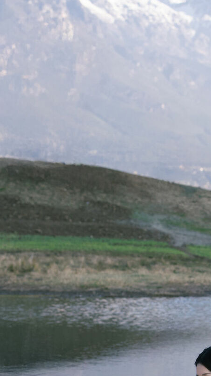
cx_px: 144
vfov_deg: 14.9
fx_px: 1424
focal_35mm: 143
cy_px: 298
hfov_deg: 8.5
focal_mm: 70
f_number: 5
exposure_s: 1/640
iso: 500
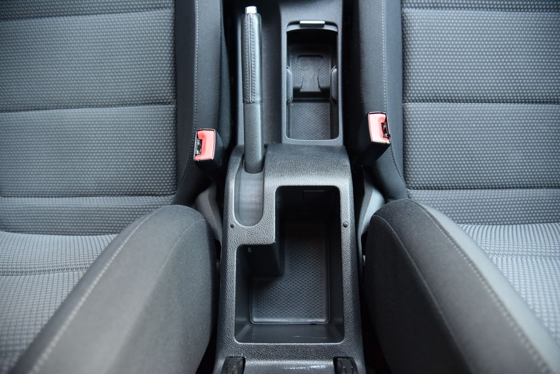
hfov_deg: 73.7
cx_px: 280
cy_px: 187
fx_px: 374
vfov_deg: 53.2
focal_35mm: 24
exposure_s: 1/15
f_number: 4
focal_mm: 24
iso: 500
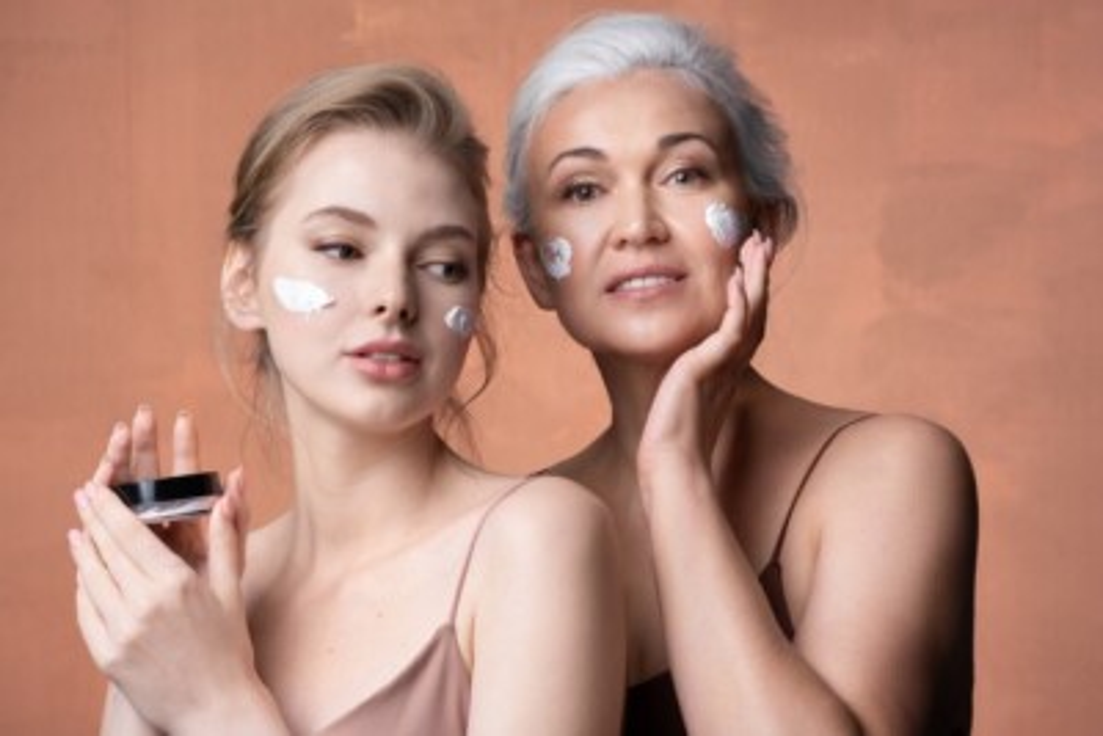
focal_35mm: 84
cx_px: 552
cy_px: 368
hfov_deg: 24.2
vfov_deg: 16.3
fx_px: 2574
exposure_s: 1/200
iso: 160
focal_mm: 56
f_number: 6.4
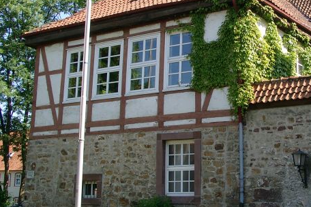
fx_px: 536
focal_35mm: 62
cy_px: 77
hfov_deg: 31.8
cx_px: 233
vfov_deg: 21.9
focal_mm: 7.13
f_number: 4
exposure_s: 1/281
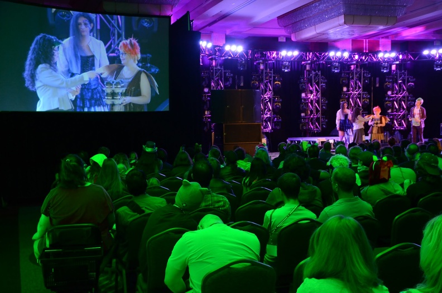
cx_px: 221
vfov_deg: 27.9
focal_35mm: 48
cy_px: 146
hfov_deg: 41.2
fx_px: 588
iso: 1600
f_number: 4
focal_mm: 32
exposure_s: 1/60
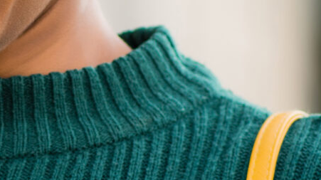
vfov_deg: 2.4
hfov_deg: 4.3
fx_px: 4304
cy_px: -8
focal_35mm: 506
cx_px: -29
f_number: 2.5
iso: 200
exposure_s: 1/640
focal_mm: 85
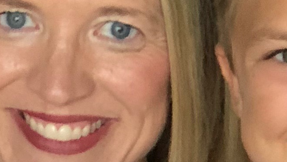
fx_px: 2915
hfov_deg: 5.6
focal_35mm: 383
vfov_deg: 3.2
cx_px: -40
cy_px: 109
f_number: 2.8
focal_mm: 6.6
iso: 250
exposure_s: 1/60
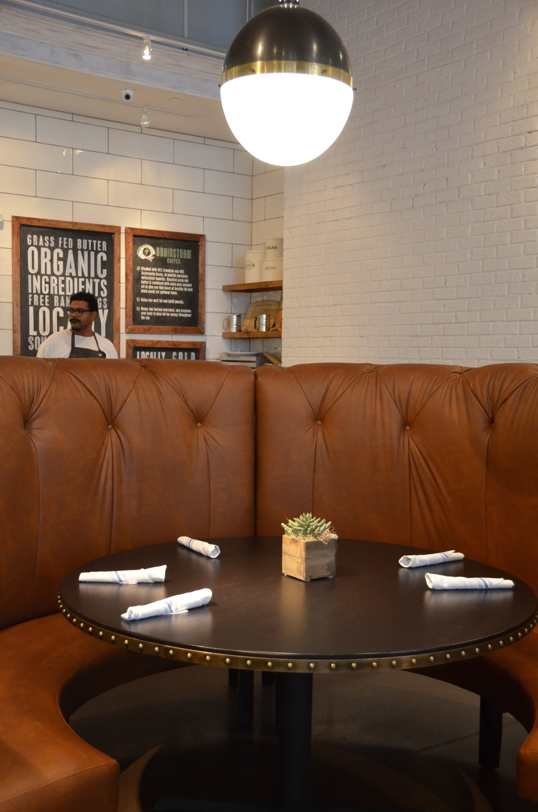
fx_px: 979
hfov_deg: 30.7
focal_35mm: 44
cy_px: 406
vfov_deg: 45.0
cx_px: 269
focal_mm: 29
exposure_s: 1/30
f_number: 4
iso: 2200
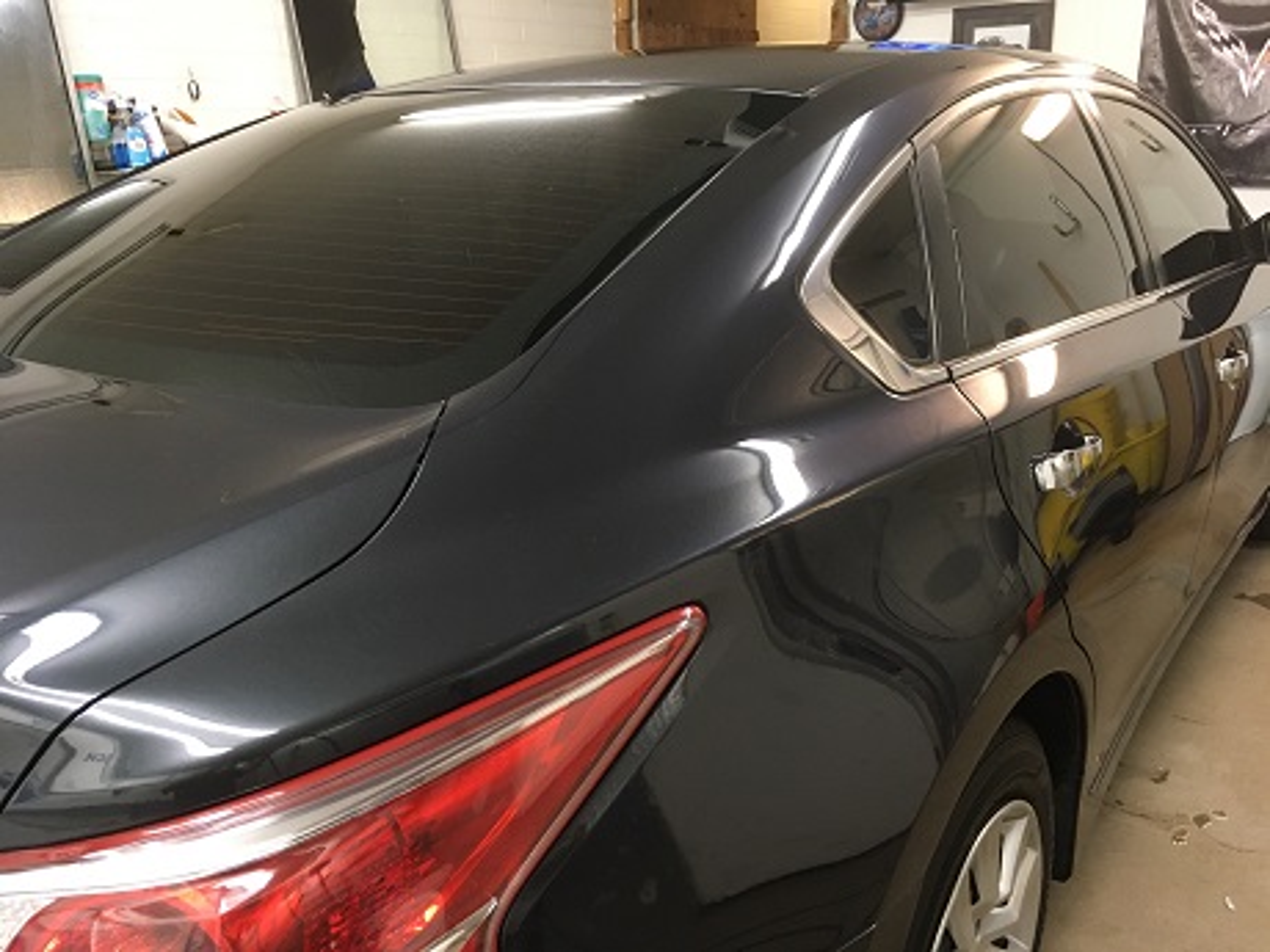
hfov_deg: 61.7
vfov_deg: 48.2
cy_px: 476
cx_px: 635
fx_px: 1064
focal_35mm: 29
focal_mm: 4.15
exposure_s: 1/30
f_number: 2.2
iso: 125
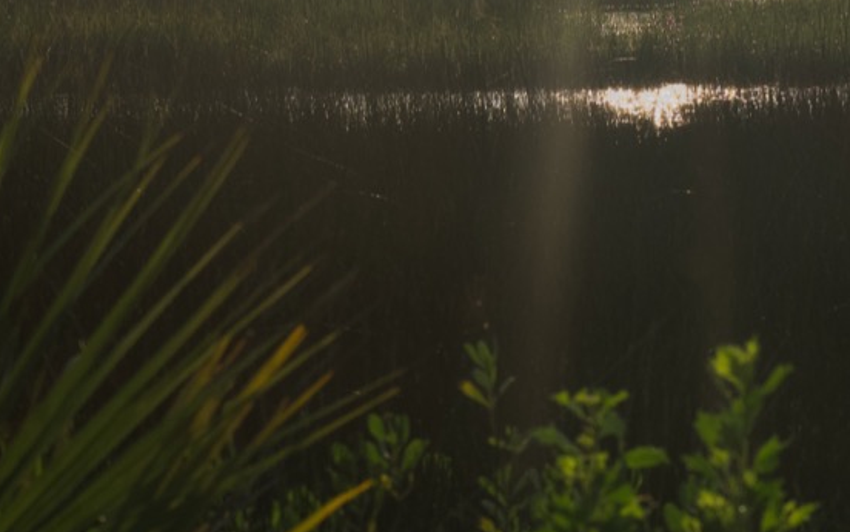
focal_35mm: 196
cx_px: 710
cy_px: 186
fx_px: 4540
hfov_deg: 10.7
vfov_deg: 6.7
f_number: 9
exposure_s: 1/640
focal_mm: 59
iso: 100
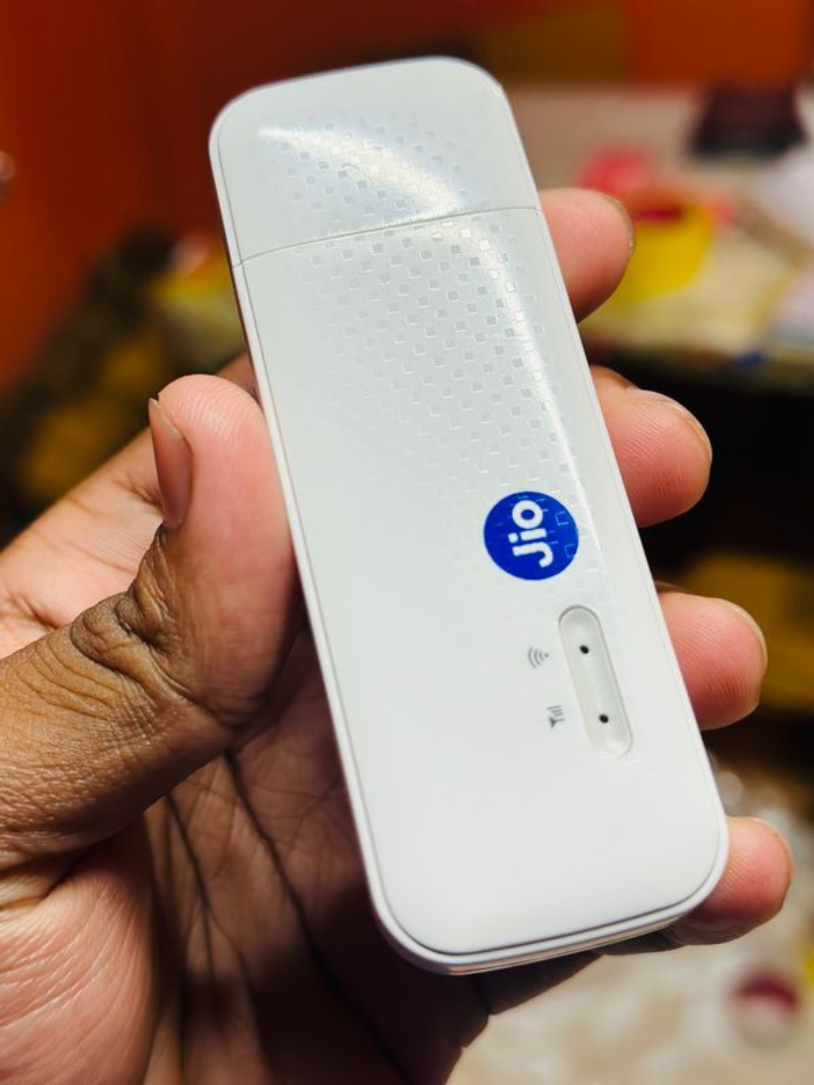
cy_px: 542
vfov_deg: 39.7
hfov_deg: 30.3
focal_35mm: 48
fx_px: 1505
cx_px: 407
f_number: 1.78
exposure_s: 1/121
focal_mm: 6.86
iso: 125
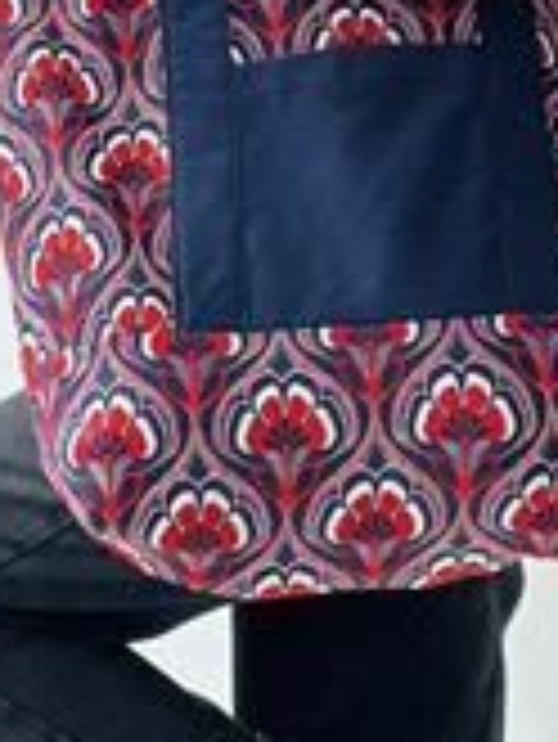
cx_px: 333
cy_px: -2
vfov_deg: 12.6
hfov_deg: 9.6
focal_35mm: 155
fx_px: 3327
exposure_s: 1/529
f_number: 1.78
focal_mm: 6.86
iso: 80
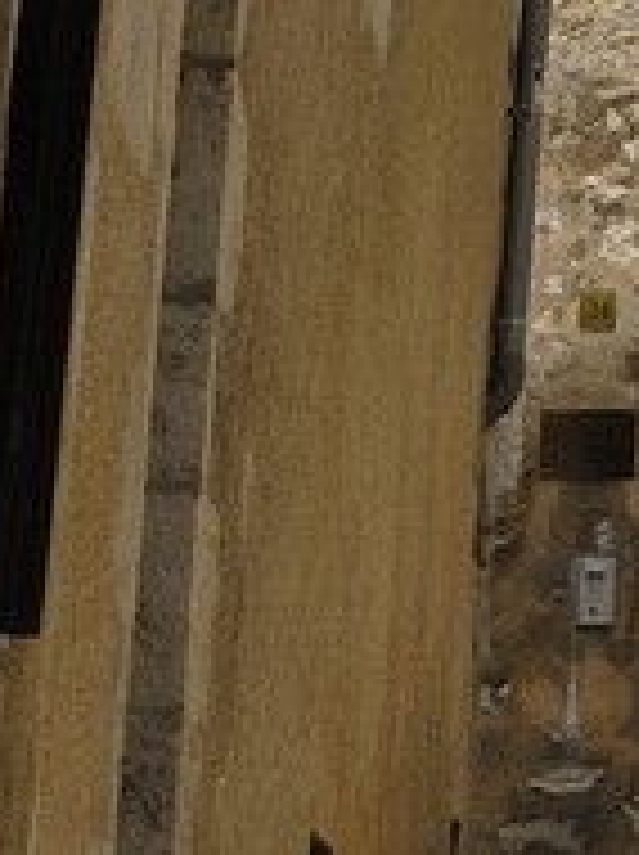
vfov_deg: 5.3
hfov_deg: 4.2
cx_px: 1732
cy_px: -2236
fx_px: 8387
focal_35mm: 340
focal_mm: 28
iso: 100
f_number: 11
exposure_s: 1/125
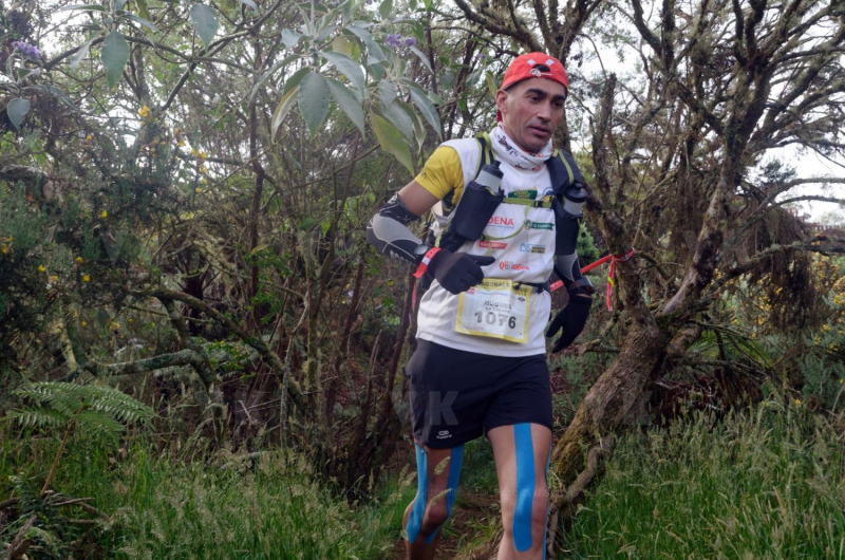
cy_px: 280
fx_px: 843
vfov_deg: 36.7
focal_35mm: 36
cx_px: 422
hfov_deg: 53.2
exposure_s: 1/400
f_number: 5.6
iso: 500
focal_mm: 24
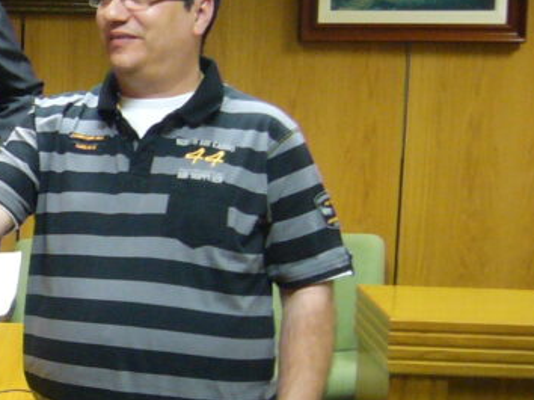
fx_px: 1465
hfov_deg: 19.2
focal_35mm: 95
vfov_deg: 15.5
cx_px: -143
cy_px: 248
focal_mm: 5.8
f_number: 2.8
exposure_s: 1/10
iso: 200
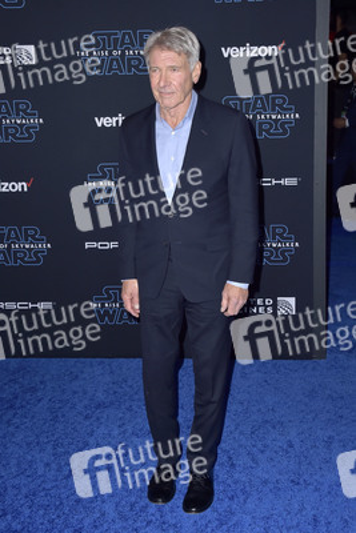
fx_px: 652
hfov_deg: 30.5
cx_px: 178
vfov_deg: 44.5
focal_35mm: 44
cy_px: 266
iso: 500
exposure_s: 1/250
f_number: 7.1
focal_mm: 44
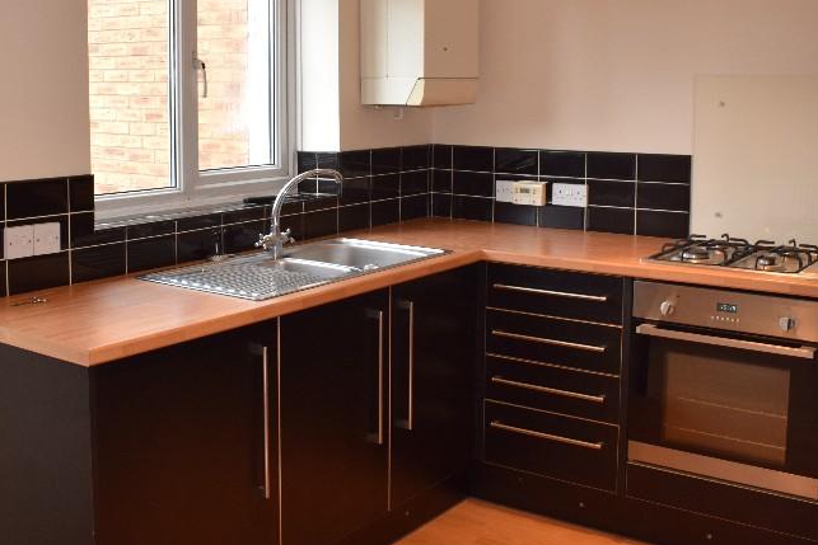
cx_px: 364
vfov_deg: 30.9
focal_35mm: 43
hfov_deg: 45.3
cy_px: 171
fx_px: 977
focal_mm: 18
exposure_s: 1/80
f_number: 4.5
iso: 800
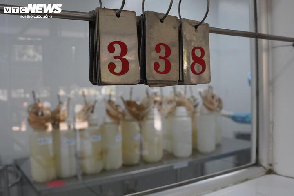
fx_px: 294
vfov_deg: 36.9
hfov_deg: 53.1
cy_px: 98
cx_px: 147
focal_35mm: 36
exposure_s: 1/800
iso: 6400
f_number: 5.6
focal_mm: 24
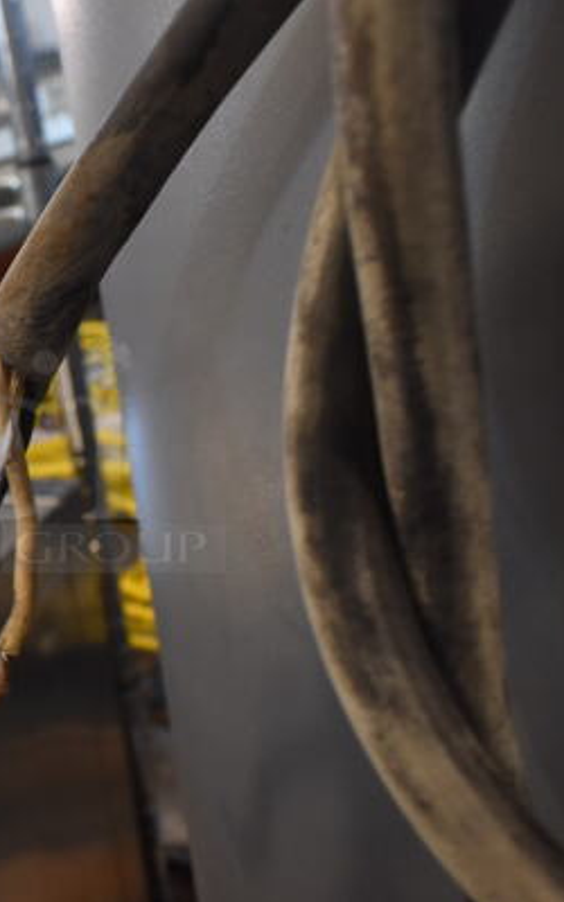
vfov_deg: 47.2
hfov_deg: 28.3
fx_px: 1033
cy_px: 453
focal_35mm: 42
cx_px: -25
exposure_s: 1/60
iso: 800
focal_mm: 18
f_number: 5.6
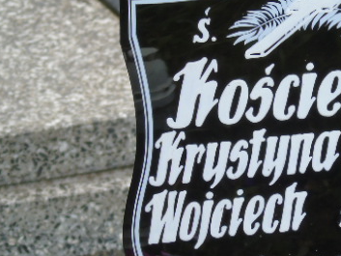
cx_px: 281
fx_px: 3784
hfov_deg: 5.2
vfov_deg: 3.9
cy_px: 157
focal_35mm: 384
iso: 200
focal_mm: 38
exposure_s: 1/125
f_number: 4.7
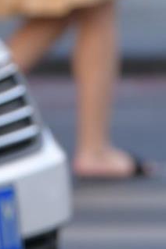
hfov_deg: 1.2
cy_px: 101
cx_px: 489
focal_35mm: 1127
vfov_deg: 1.8
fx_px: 7811
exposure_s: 1/500
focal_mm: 145
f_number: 3.5
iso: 500
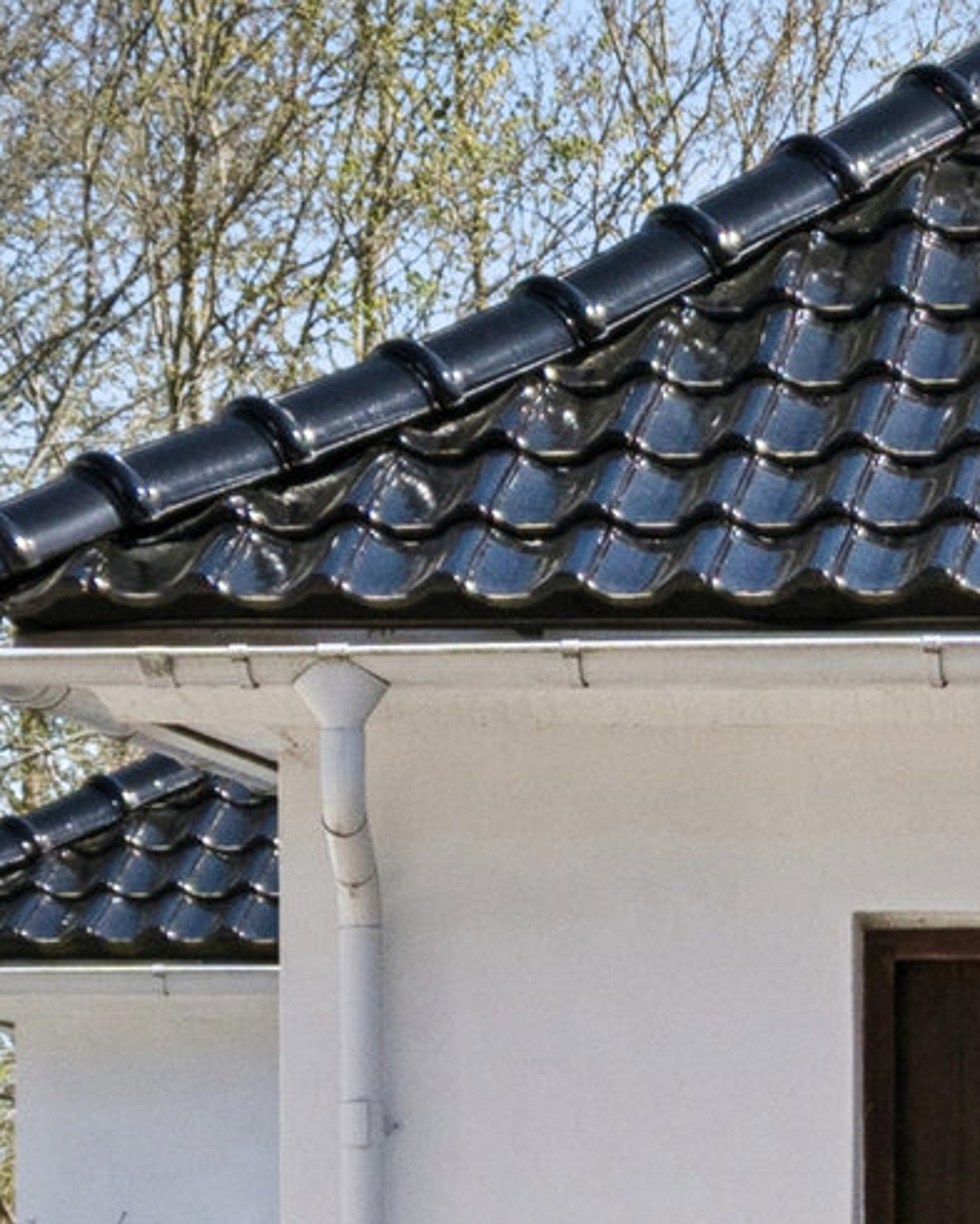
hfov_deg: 7.5
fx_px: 7172
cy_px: 1331
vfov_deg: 9.7
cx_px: 1938
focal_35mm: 198
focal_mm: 23
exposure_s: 1/4000
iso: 250
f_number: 4
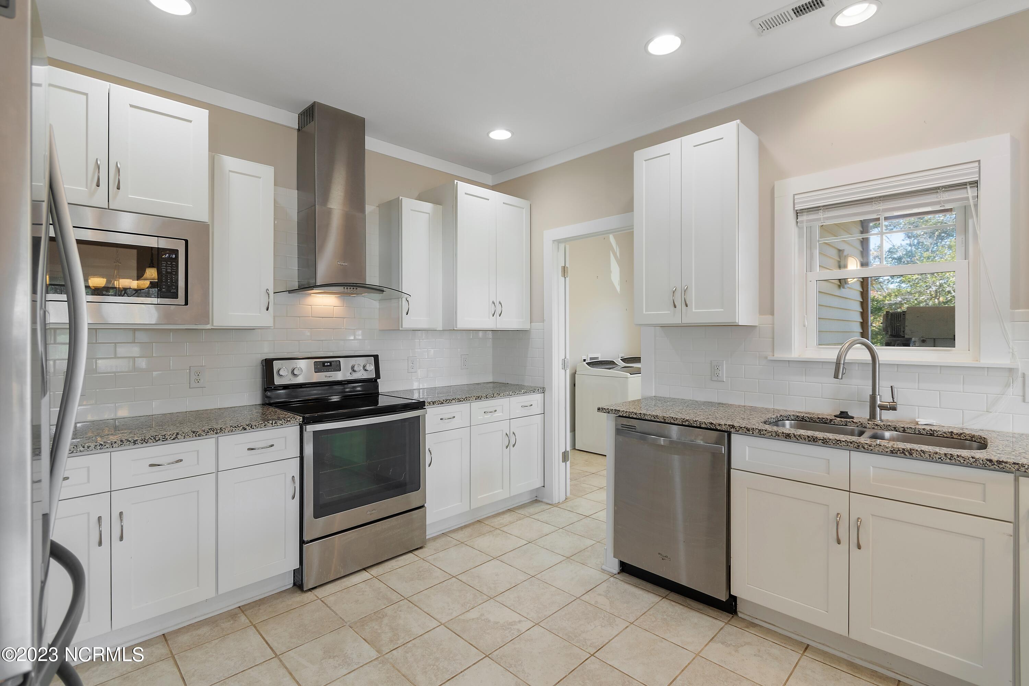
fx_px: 457
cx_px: 514
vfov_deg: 73.7
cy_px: 343
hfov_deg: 96.7
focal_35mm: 16
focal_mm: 11
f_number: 4.8
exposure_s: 1/6
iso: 100
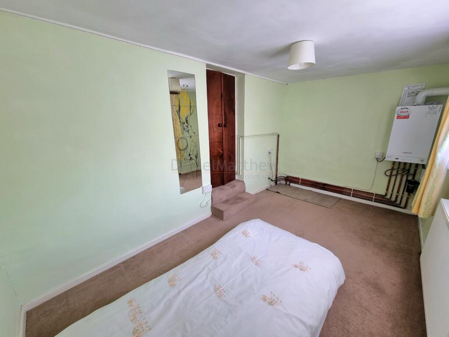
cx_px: 224
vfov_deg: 89.9
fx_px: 169
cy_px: 168
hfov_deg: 106.2
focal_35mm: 13
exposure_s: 1/50
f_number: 2.2
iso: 100
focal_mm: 2.2
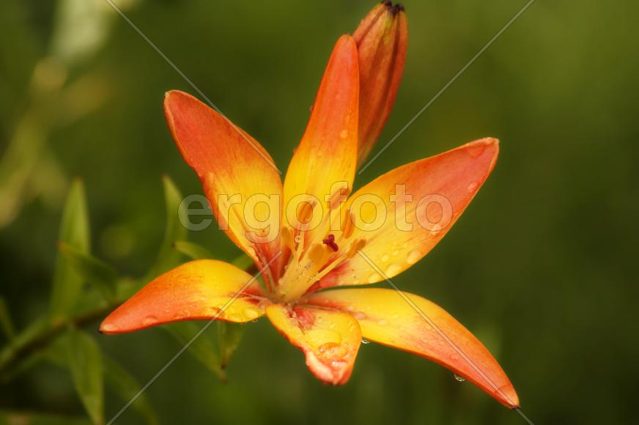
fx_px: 6119
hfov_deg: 6.0
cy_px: 212
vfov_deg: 4.0
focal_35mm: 345
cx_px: 320
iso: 640
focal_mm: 230
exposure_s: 1/500
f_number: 8
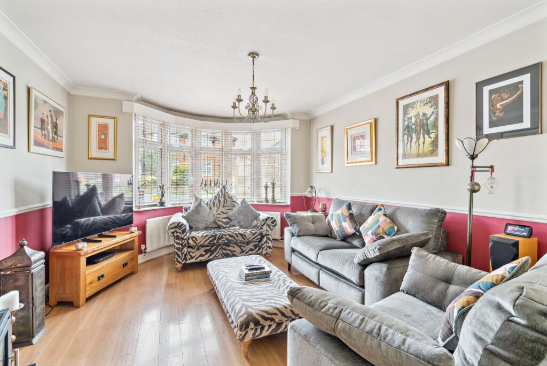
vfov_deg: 73.8
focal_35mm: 16
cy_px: 183
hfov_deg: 96.7
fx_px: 243
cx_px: 274
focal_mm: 16
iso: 640
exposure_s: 1/10
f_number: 8
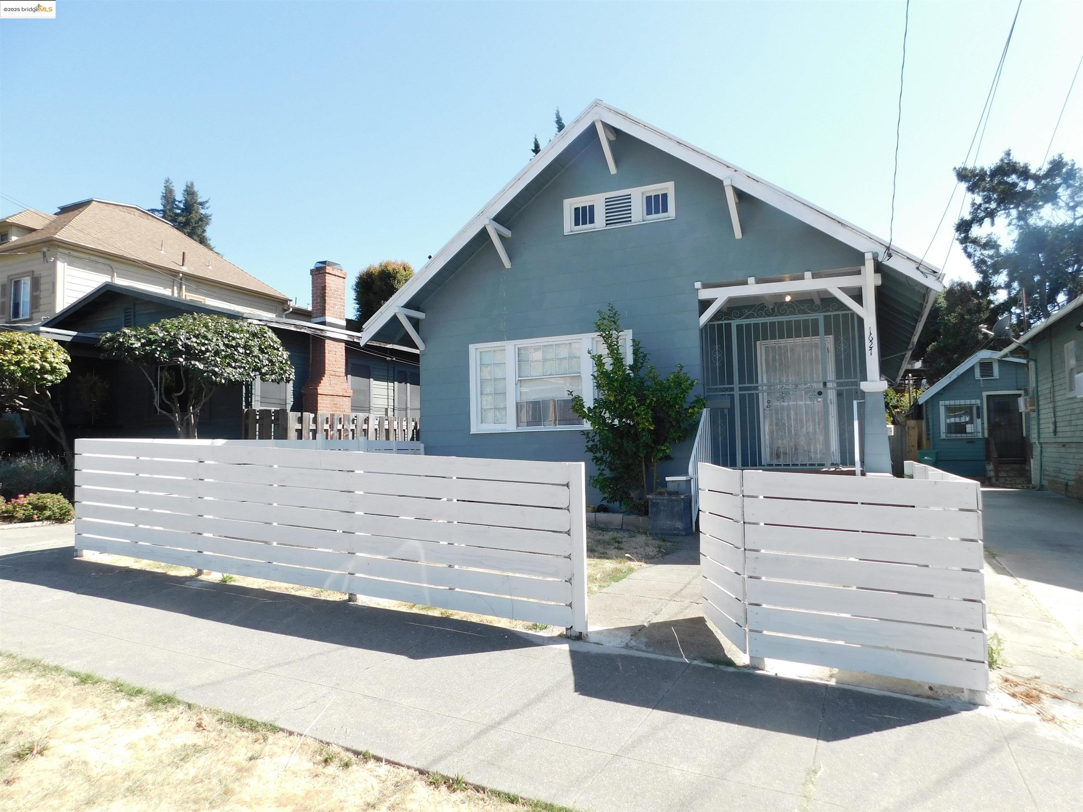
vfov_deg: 58.9
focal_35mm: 23
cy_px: 406
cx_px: 542
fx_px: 720
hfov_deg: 73.9
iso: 125
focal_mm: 4
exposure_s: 1/640
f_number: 3
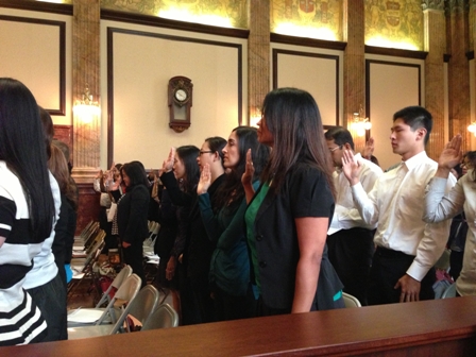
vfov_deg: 42.9
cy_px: 178
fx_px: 454
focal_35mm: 33
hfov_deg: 55.4
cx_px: 238
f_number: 2.4
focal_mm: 4.13
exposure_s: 1/15
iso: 500
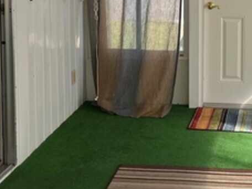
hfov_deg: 25.8
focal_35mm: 73
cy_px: -27
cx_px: 225
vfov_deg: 19.2
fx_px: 531
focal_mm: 5.1
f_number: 1.6
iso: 40
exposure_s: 1/233
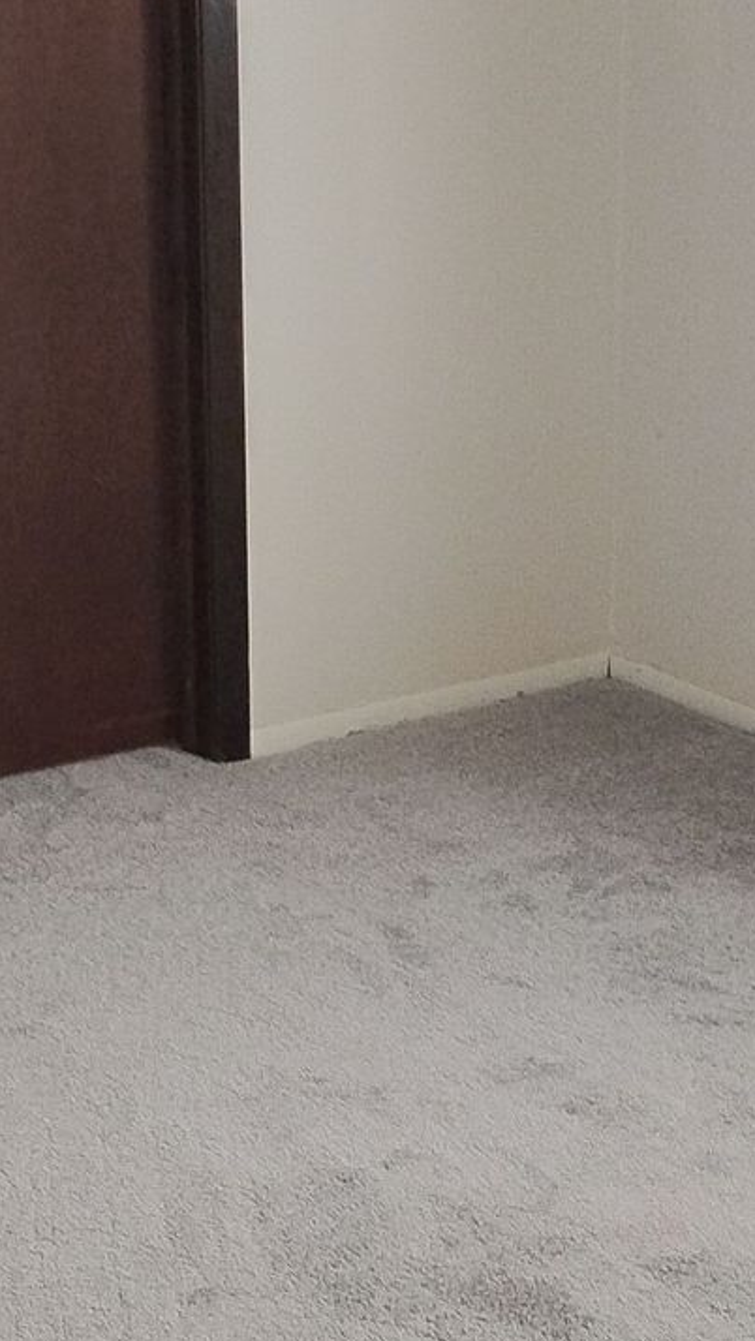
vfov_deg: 25.9
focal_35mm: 82
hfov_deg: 14.7
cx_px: 404
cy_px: 676
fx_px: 2916
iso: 406
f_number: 1.8
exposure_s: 1/60.2
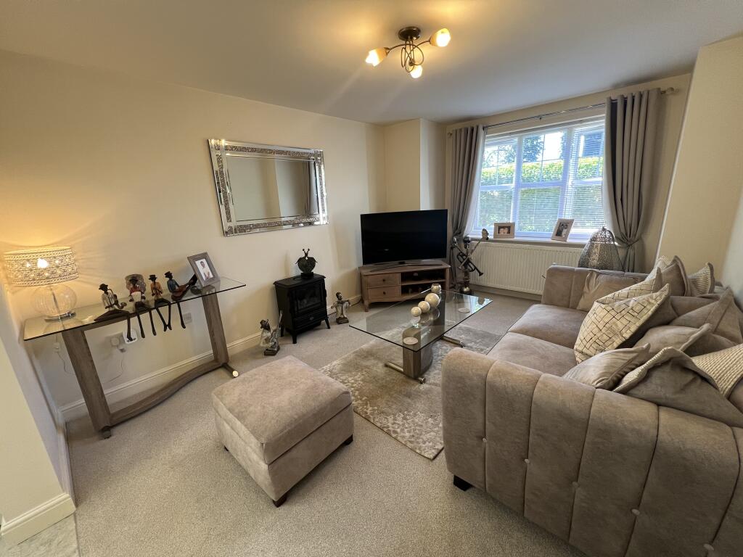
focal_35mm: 13
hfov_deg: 106.2
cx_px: 372
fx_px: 279
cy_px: 278
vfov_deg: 89.9
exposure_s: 1/99
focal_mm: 1.57
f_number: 1.8
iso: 250
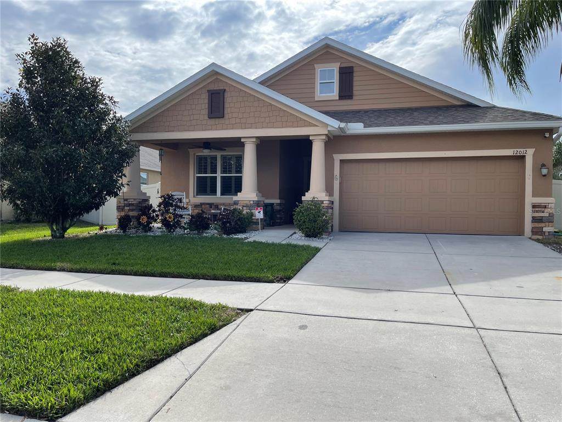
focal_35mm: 26
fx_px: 422
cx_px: 281
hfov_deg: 67.3
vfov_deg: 53.1
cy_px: 211
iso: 32
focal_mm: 5.1
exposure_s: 1/3448
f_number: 1.6
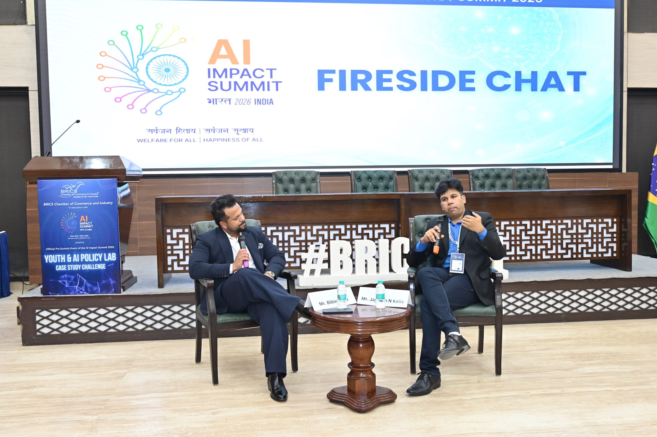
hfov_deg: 57.2
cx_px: 319
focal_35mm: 33
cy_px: 213
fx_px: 602
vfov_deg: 39.9
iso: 1250
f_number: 4
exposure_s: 1/125
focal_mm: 32
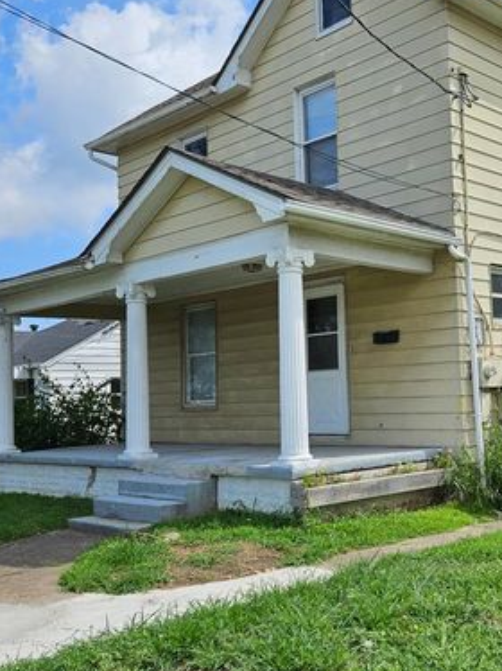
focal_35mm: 41
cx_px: 405
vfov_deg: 45.8
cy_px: 347
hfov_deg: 34.0
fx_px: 794
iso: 25
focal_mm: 5.4
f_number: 1.8
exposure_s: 1/2607
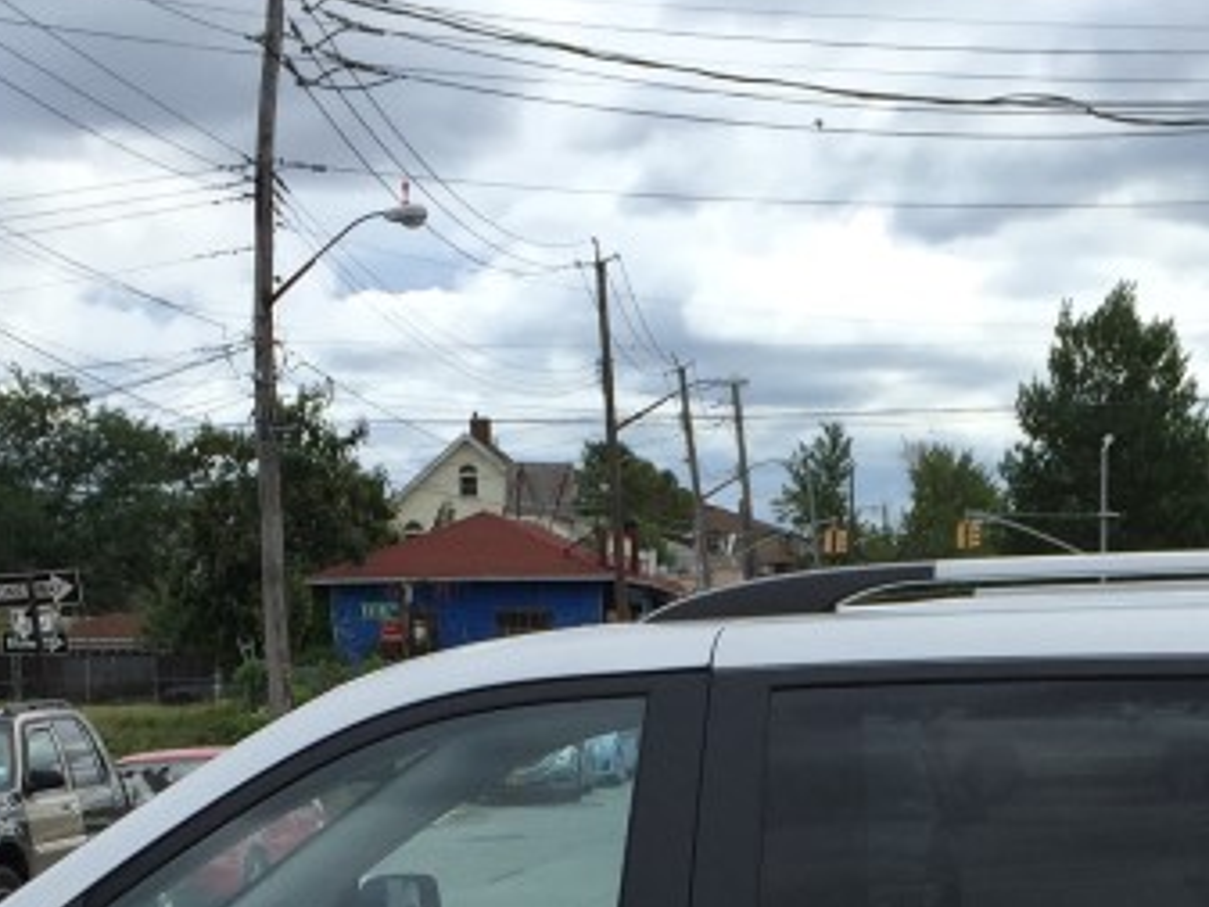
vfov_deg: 15.7
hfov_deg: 22.2
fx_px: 3075
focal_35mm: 88
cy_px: 1265
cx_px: 811
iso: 32
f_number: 2.2
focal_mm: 4.15
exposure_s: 1/1980
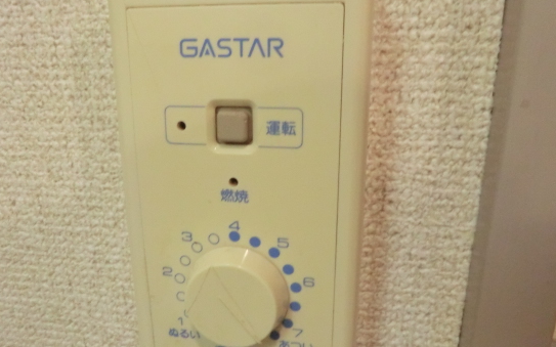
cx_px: 261
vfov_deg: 41.6
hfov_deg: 62.9
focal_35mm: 30
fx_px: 454
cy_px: 208
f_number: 3.2
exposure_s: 1/60
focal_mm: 4.3
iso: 640
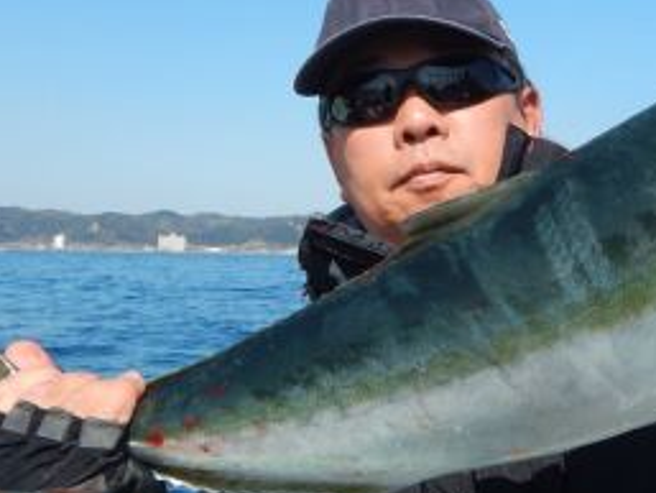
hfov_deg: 32.7
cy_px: 286
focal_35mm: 56
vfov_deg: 26.1
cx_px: 582
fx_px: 1062
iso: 125
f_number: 4.1
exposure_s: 1/800
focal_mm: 4.3
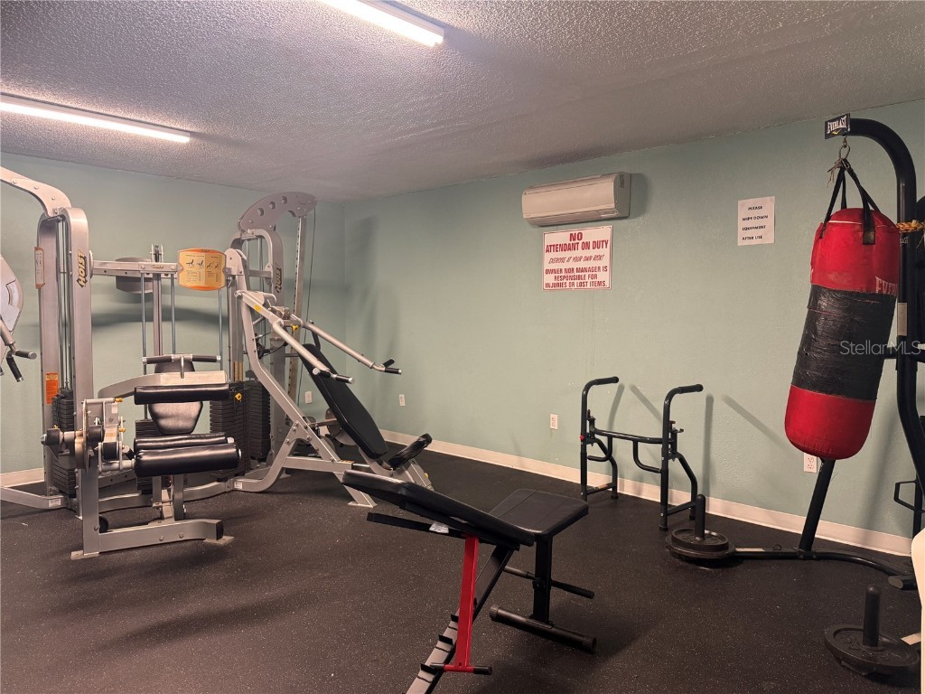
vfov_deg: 56.8
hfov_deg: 71.6
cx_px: 462
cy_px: 347
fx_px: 641
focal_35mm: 24
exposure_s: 1/60
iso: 320
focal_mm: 6.76
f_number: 1.78
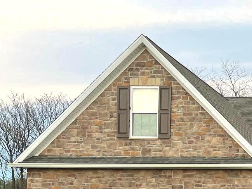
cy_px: 210
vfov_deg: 17.4
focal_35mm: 82
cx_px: 363
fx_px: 597
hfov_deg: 20.8
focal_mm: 5.1
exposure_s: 1/173
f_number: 1.6
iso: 40
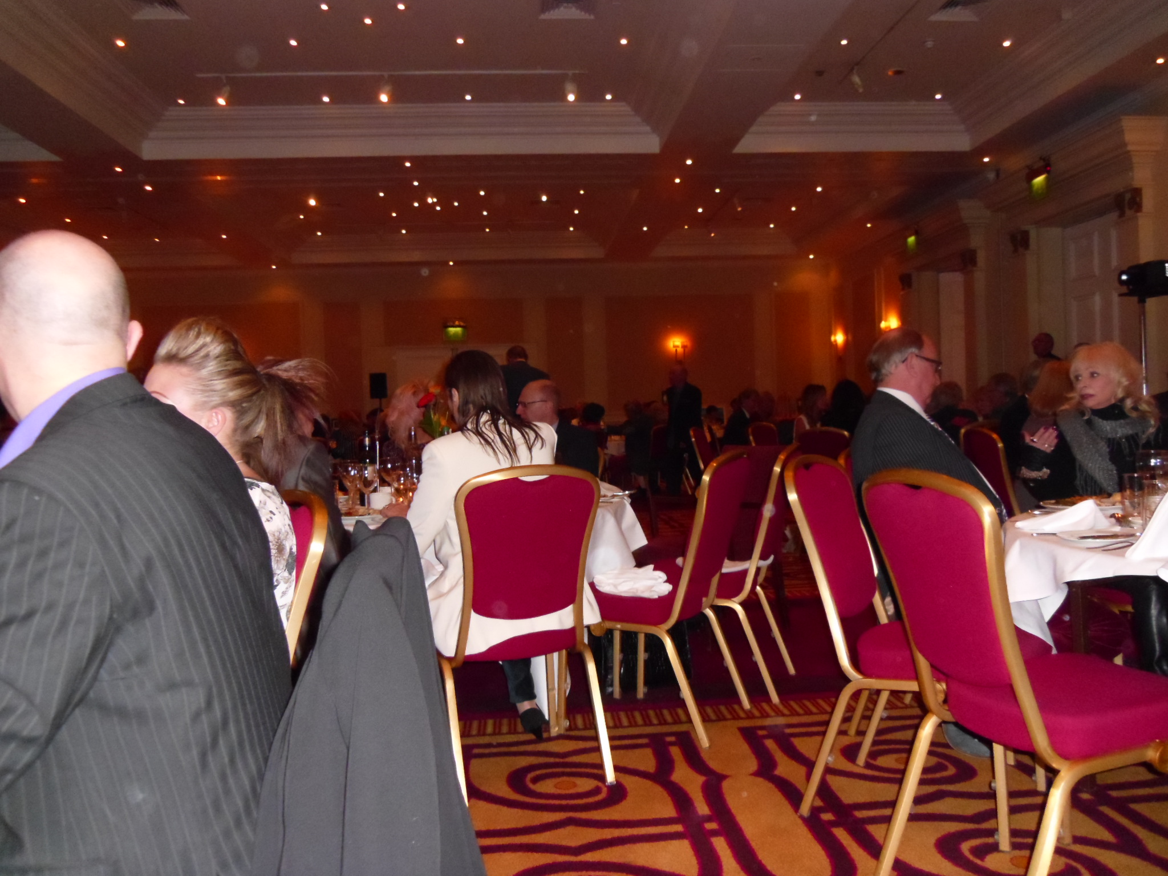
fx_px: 1046
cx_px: 584
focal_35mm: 31
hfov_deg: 58.4
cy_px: 438
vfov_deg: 45.4
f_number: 3.3
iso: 400
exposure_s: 1/45
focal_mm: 5.6
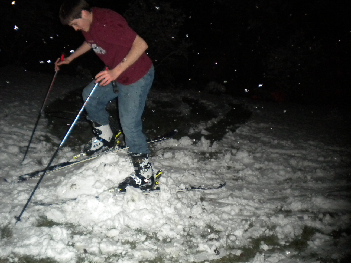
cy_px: 135
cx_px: 177
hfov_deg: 51.4
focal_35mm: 36
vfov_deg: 39.7
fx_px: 365
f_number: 3.1
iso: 400
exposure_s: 1/30
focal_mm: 6.3
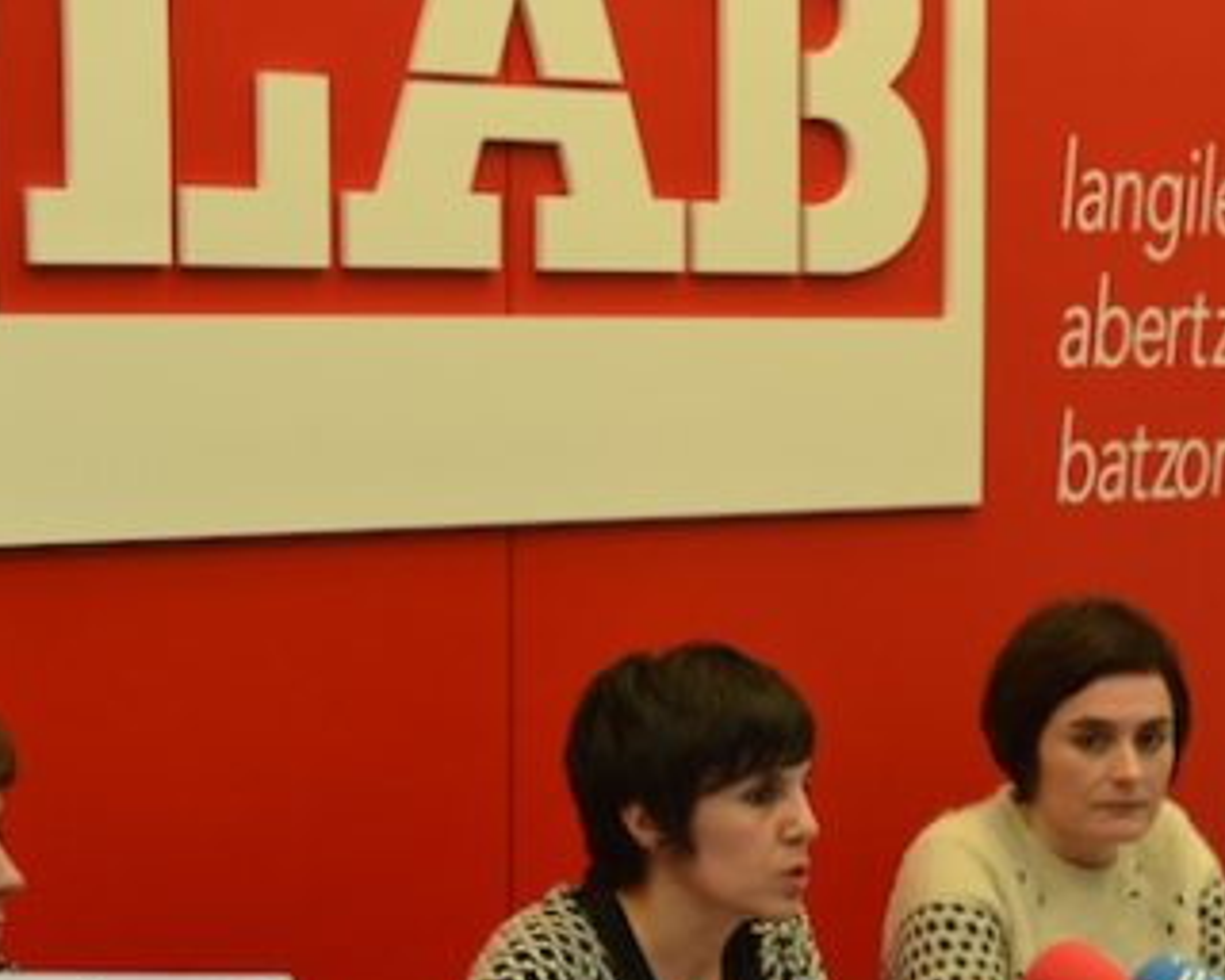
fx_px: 3190
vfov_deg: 17.4
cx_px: 1087
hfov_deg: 21.3
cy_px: 739
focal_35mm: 88
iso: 400
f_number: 4.2
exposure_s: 1/80
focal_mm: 26
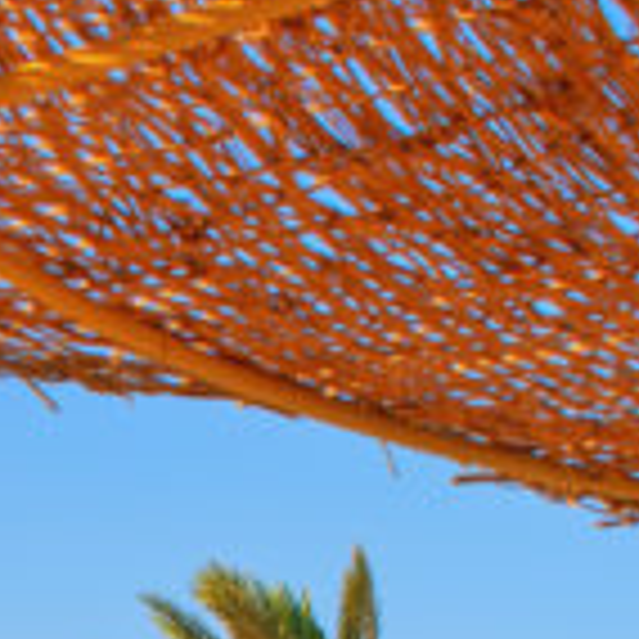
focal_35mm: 126
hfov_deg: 13.4
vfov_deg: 13.4
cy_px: 785
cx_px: -153
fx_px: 2631
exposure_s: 1/500
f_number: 5
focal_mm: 22
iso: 100
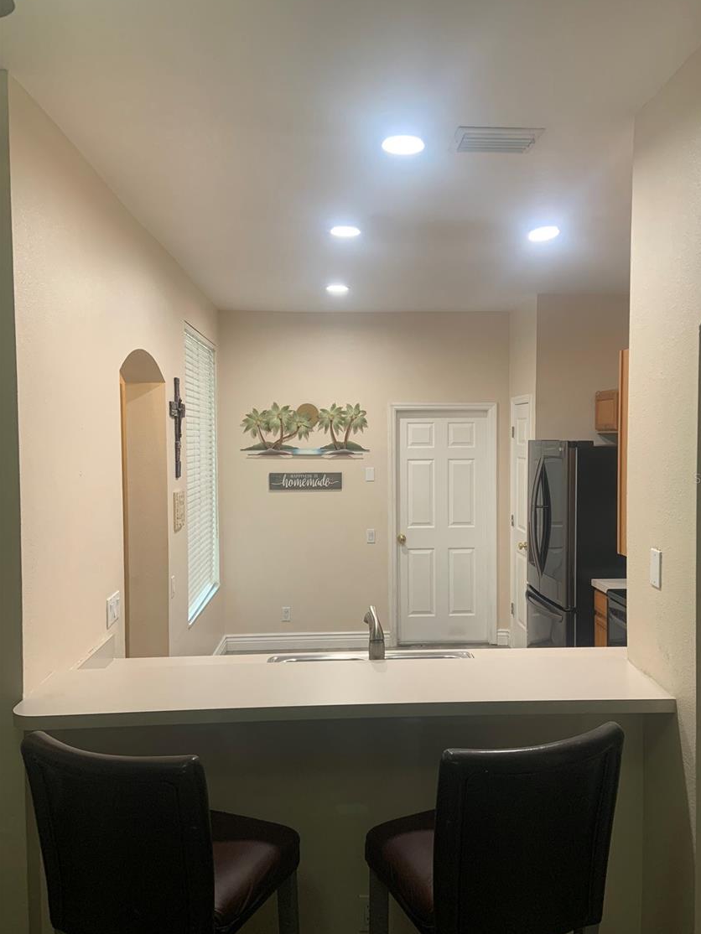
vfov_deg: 63.4
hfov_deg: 49.7
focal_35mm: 28
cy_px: 478
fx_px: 756
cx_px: 376
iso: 125
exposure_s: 1/60
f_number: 1.8
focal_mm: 4.25
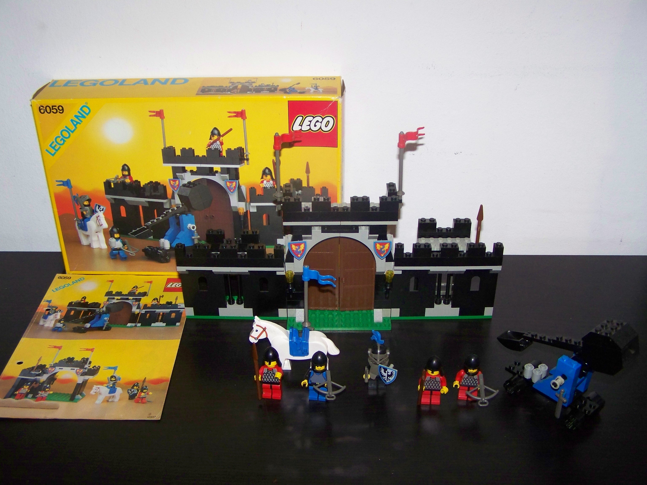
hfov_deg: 49.0
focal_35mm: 38
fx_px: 710
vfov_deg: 37.7
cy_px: 242
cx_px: 324
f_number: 2.8
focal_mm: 6.3
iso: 200
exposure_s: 1/30
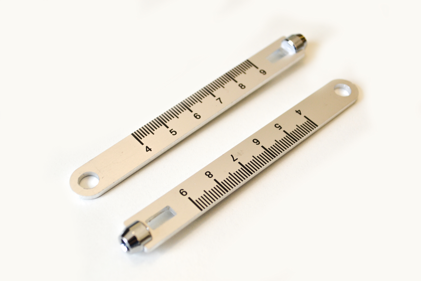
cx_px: 210
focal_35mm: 48
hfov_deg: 41.1
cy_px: 140
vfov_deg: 28.1
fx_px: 561
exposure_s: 1/125
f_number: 5.6
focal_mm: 32
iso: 180
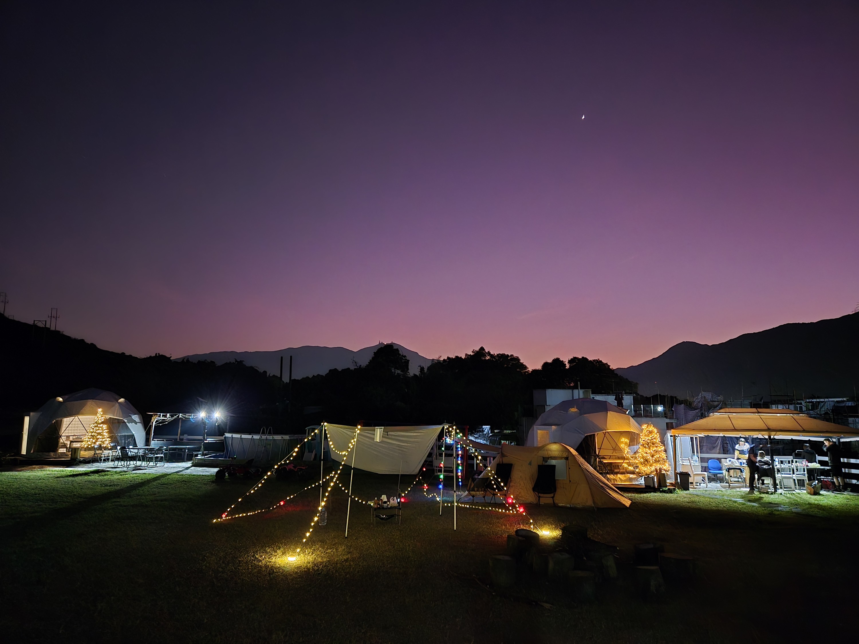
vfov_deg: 58.9
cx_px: 430
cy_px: 322
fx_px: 571
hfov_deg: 73.9
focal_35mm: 23
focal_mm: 5.4
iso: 2500
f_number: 1.8
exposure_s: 1/17
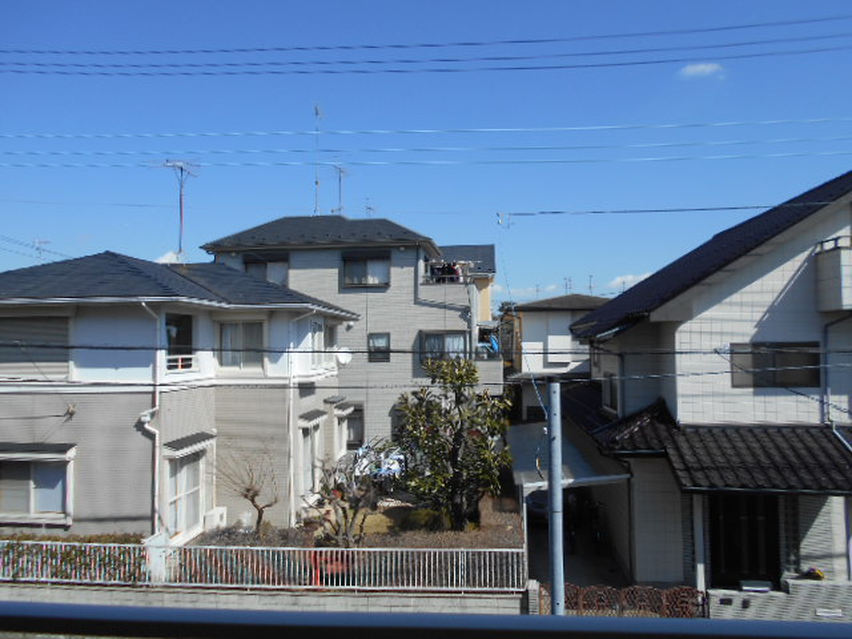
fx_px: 640
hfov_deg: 67.3
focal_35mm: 26
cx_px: 426
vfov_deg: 53.1
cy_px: 320
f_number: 3.2
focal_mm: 4.6
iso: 80
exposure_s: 1/1250
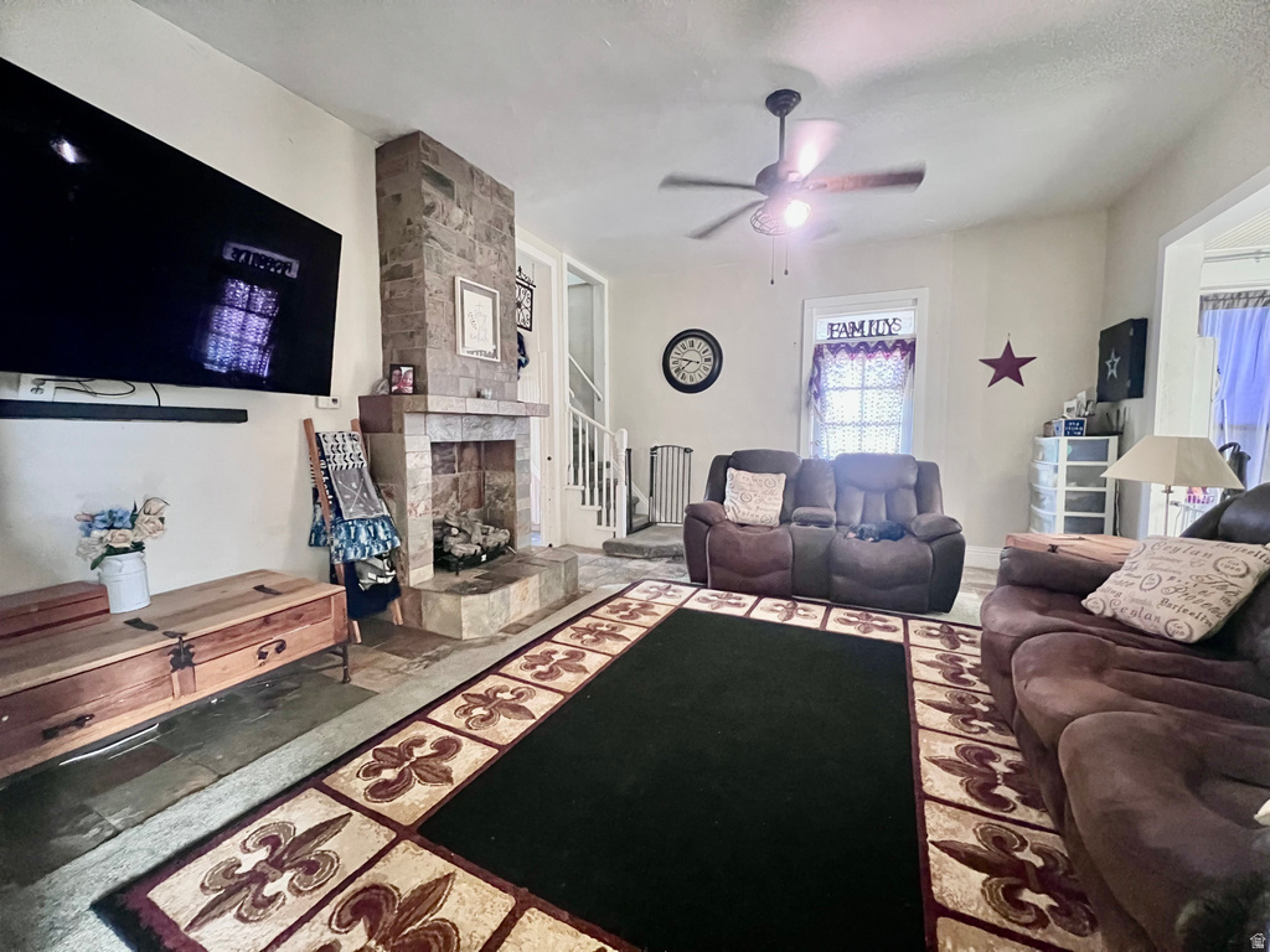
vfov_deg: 89.9
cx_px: 635
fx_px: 477
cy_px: 476
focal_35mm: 13
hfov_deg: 106.2
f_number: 1.8
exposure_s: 1/30
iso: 1600
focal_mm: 1.57
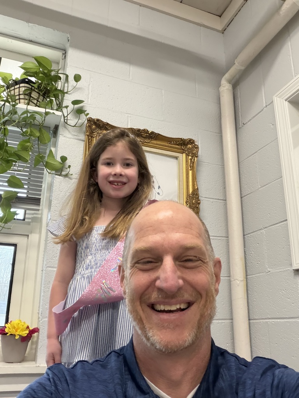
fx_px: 346
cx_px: 150
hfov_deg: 46.8
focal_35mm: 30
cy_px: 199
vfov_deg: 60.0
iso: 320
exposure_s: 1/60
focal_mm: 2.71
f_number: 1.9
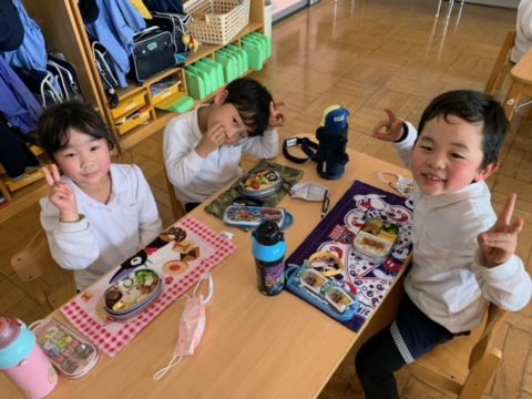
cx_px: 266
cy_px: 200
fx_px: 400
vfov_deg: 53.1
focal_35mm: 26
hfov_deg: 67.3
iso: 80
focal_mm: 4.25
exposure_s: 1/121
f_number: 1.8
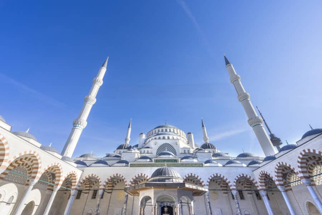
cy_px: 108
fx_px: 143
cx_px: 161
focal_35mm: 16
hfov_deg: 96.7
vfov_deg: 73.7
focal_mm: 16
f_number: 13
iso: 100
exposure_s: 1/160
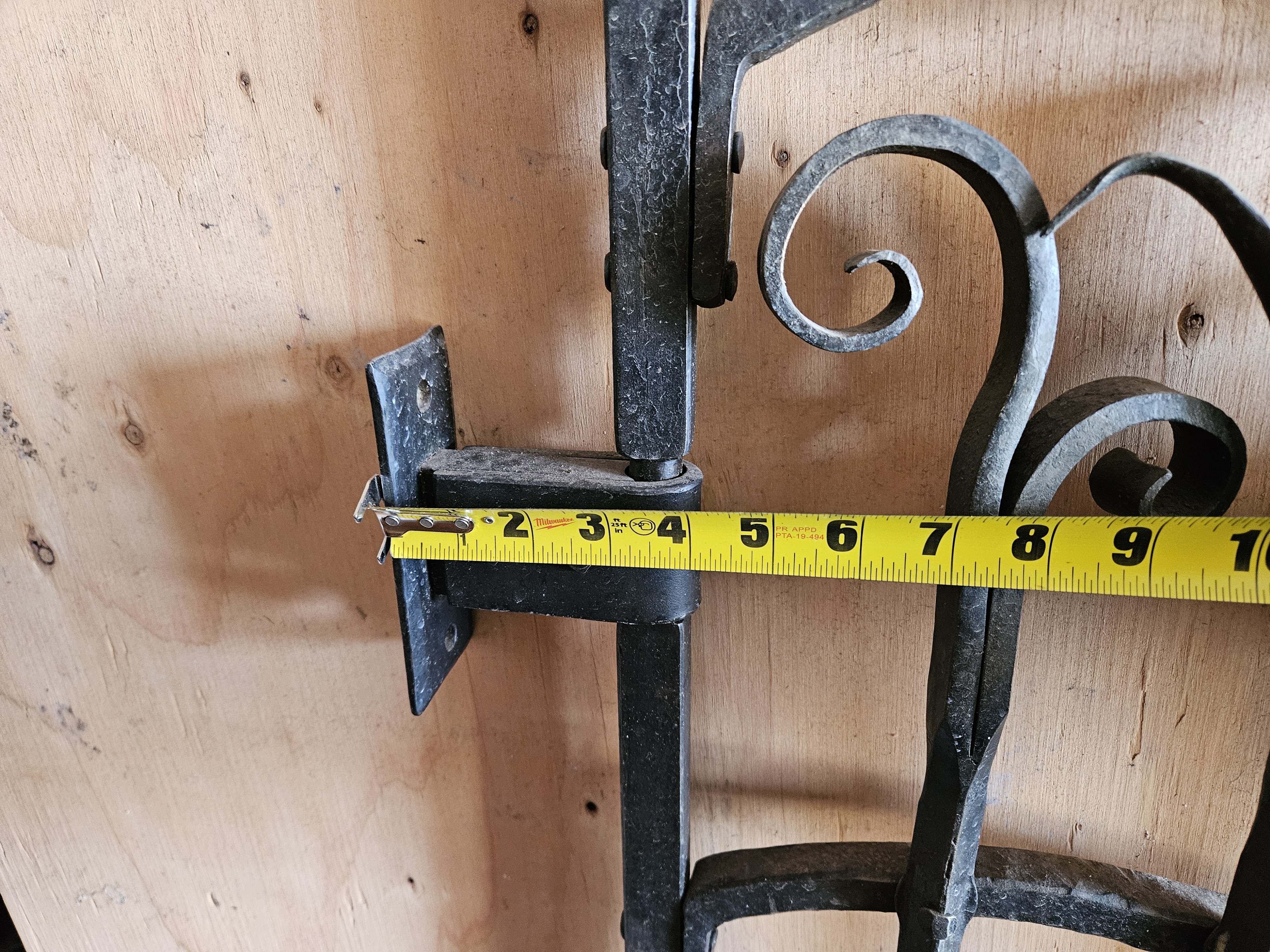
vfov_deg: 58.9
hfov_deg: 73.9
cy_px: 476
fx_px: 844
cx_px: 635
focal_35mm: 23
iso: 800
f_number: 1.8
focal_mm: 5.4
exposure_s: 1/120
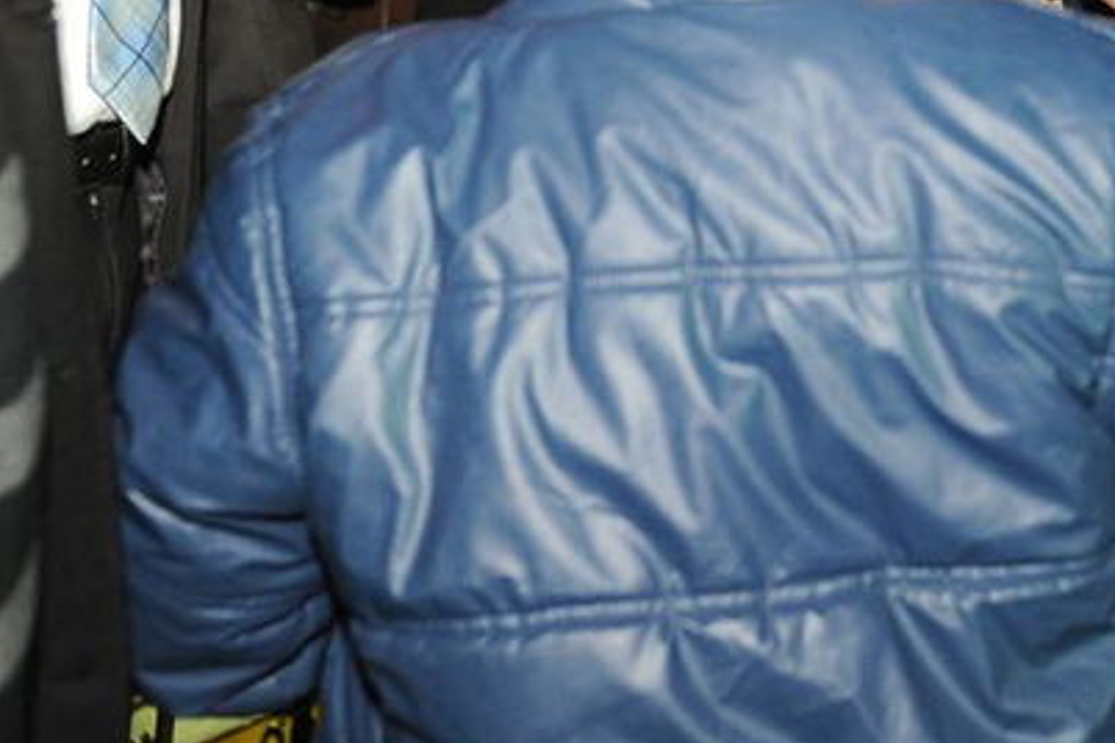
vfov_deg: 12.8
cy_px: -374
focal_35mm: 101
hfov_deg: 19.7
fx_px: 3128
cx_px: 1096
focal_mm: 29
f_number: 3.2
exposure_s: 1/125
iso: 1250
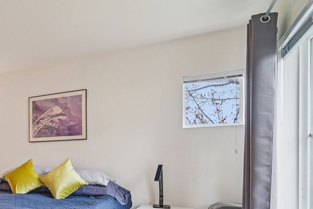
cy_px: 171
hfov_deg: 56.2
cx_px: 39
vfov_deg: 42.7
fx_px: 252
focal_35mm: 29
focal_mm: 16
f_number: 8
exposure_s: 1/25
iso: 1600
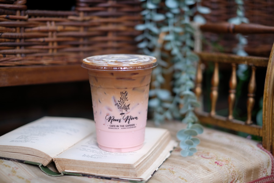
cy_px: 92
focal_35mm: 53
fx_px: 403
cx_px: 137
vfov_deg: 25.5
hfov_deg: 37.5
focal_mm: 35
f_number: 1.4
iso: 200
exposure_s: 1/60
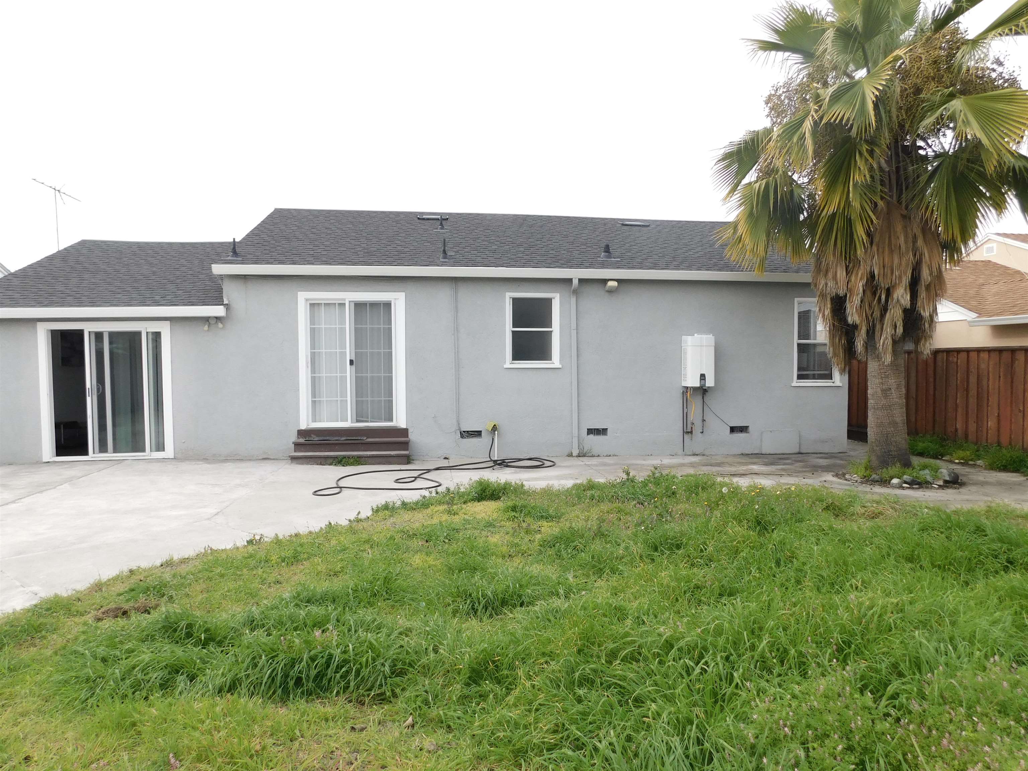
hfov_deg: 73.9
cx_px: 514
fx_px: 683
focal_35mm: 23
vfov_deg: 58.9
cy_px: 386
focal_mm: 4
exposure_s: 1/500
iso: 125
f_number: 3
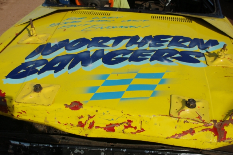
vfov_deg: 28.9
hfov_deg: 42.3
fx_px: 301
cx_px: 116
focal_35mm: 46
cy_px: 78
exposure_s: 1/3200
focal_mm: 31
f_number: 4.5
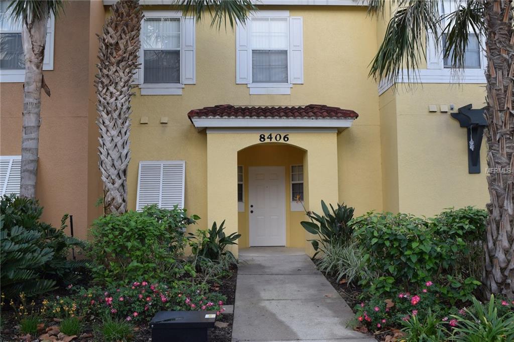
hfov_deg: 53.1
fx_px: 514
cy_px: 171
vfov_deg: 36.8
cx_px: 257
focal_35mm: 36
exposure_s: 1/250
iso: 400
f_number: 8
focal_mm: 24
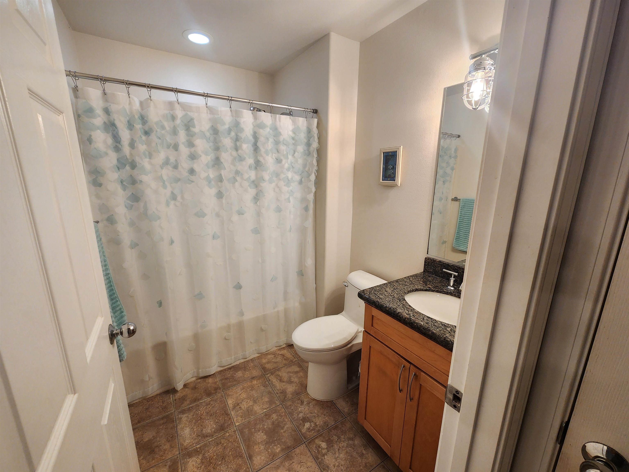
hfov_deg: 106.2
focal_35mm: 13
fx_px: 236
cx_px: 314
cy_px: 236
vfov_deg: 89.9
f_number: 2.2
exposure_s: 1/60
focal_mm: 2.2
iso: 200
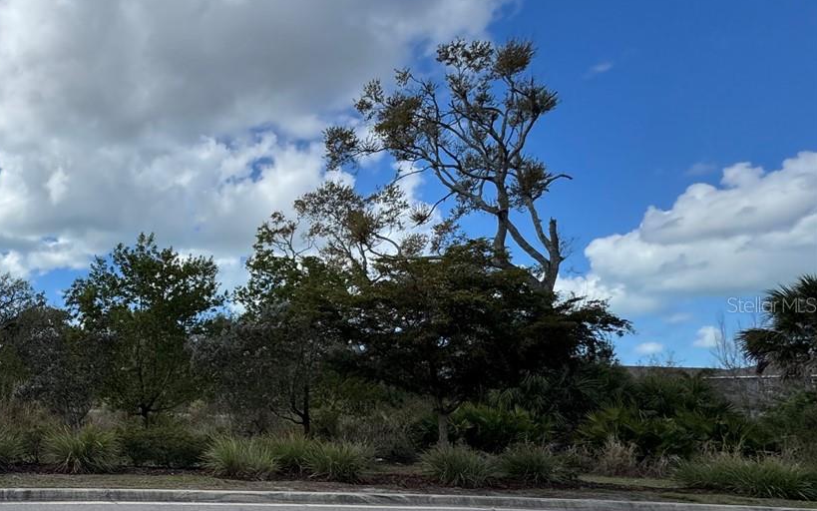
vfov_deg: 43.0
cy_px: 304
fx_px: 646
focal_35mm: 29
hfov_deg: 52.9
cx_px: 23
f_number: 2.2
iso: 50
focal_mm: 2.22
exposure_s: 1/2028
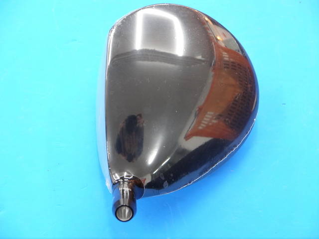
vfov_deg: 17.6
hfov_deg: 23.3
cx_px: 160
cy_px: 120
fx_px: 774
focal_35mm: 84
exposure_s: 1/40
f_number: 5.6
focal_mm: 42
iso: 800
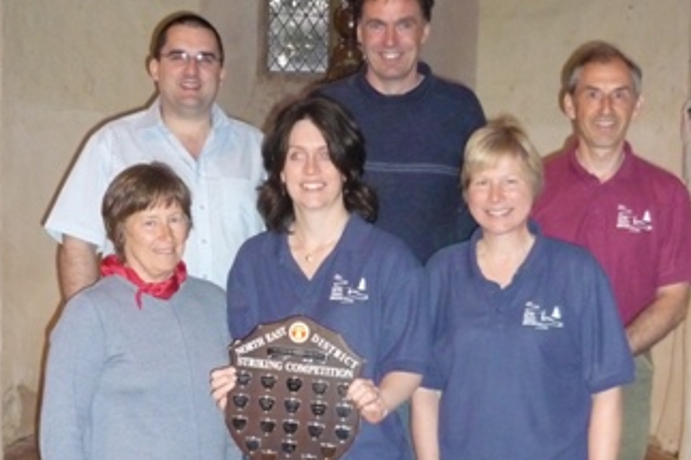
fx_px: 1132
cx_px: 344
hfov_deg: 34.0
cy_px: 356
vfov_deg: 22.7
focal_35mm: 59
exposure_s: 1/30
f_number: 2.8
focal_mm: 5.5
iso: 640
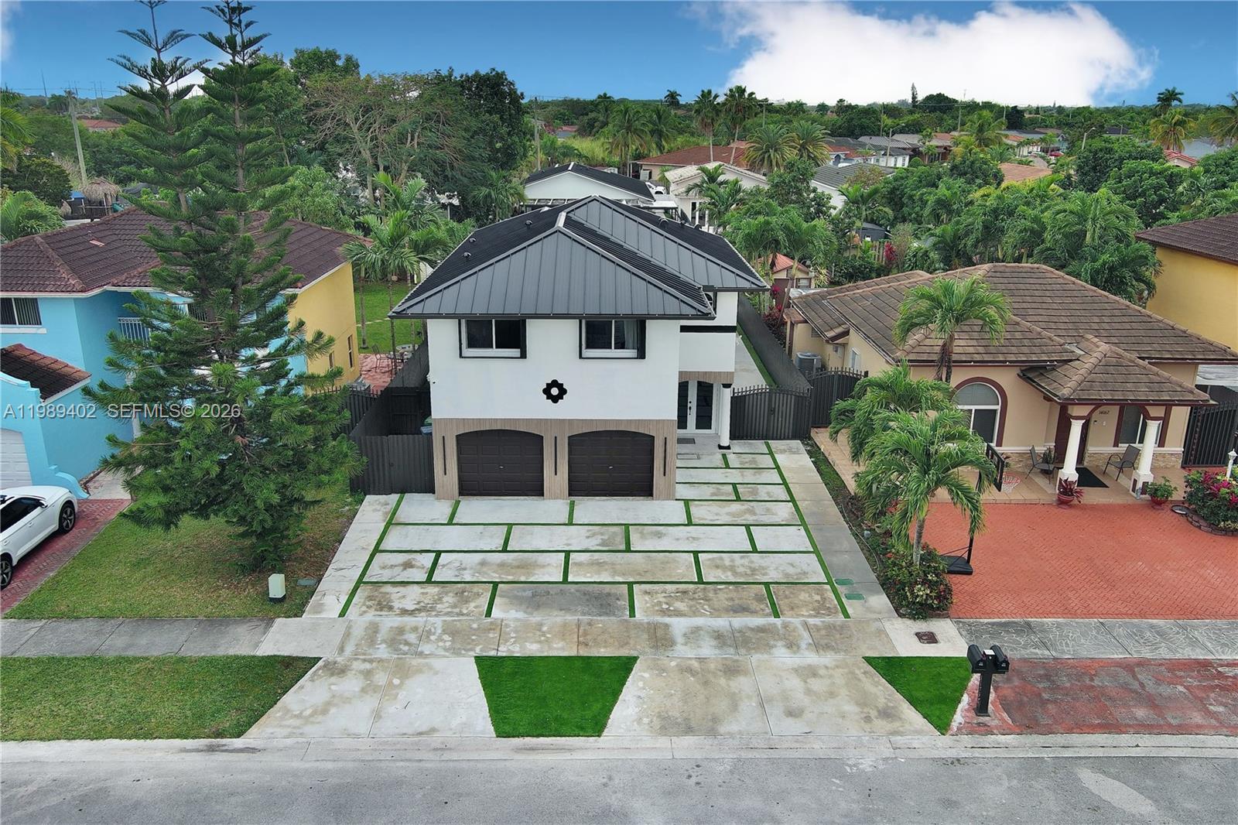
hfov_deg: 63.7
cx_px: 619
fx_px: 997
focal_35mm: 29
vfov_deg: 44.9
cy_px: 412
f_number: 2.8
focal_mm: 10.57
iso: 100
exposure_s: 1/731
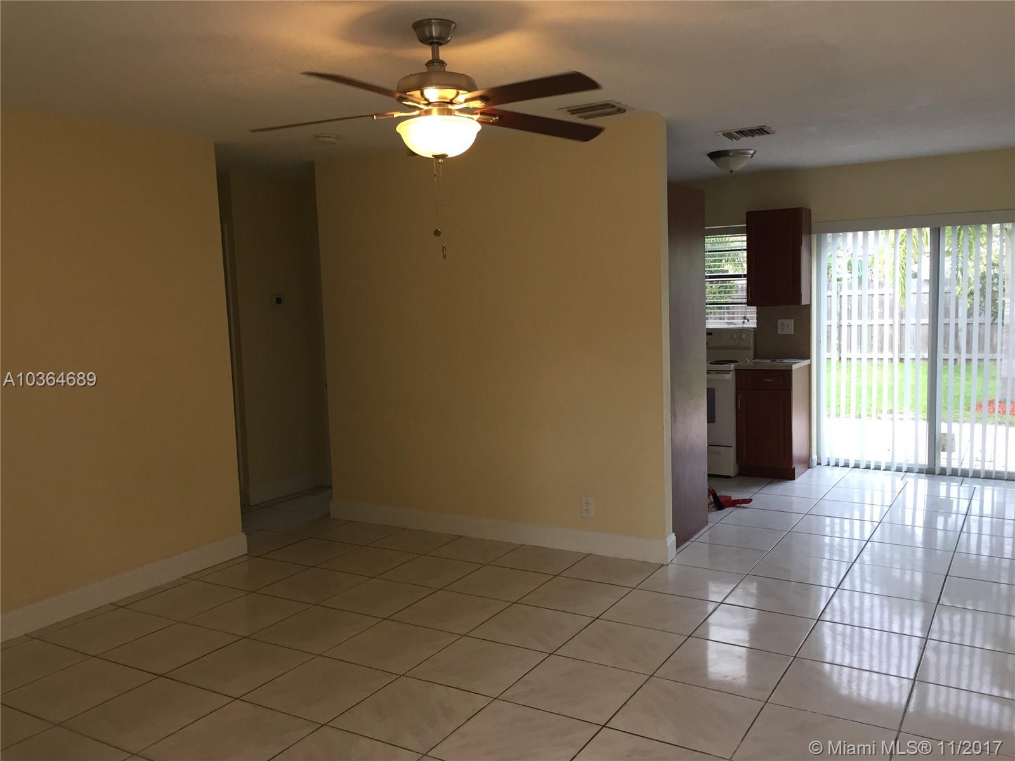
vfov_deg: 48.2
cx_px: 508
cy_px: 380
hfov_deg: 61.7
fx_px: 850
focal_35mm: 29
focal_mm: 4.15
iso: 32
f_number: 2.2
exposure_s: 1/30
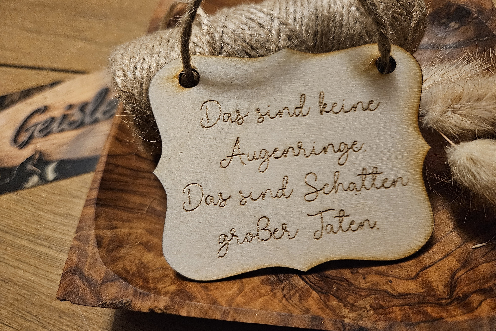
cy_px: 153
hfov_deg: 73.7
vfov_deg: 53.1
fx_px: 331
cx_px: 247
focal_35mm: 24
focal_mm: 5.4
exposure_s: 1/50
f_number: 1.8
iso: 640
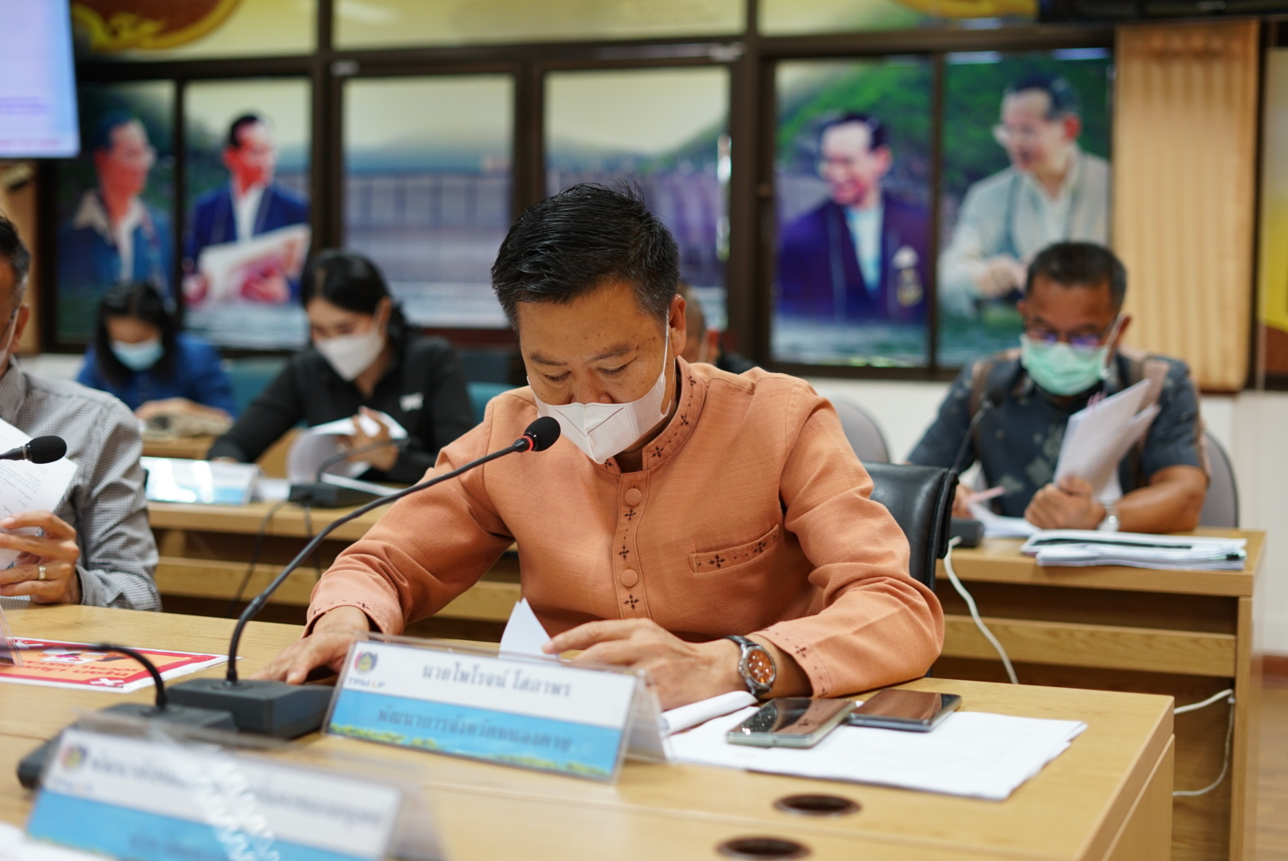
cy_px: 430
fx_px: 1790
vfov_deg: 27.0
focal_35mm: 50
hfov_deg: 39.6
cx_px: 644
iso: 400
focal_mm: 50
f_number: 2.2
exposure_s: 1/80
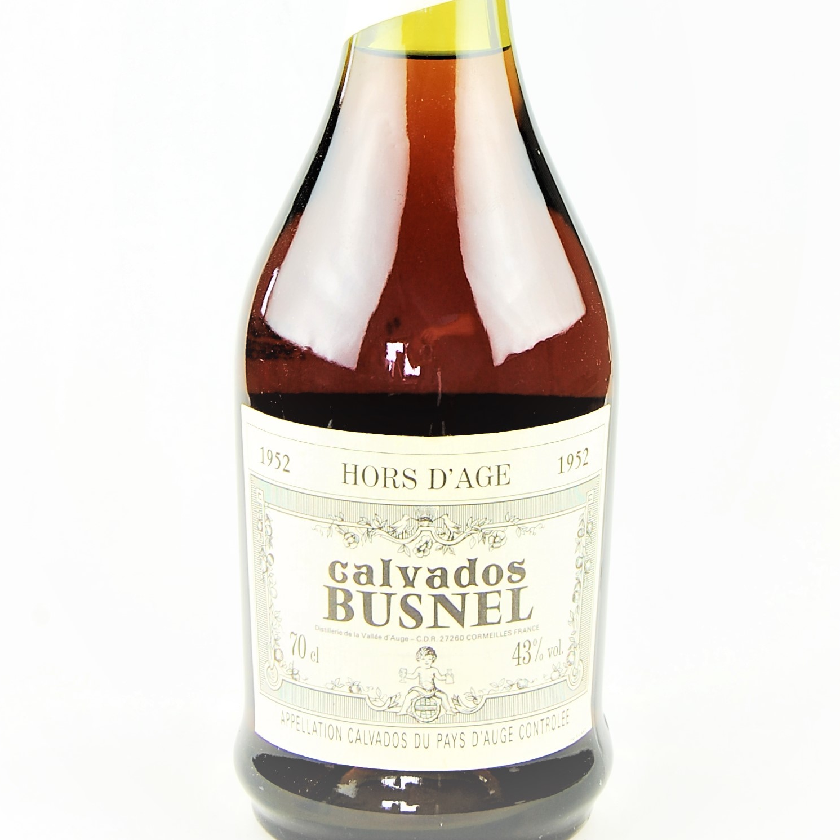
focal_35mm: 94
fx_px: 2581
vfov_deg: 18.3
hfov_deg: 18.5
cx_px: 425
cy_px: 157
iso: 200
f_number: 8
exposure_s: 1/25
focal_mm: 38
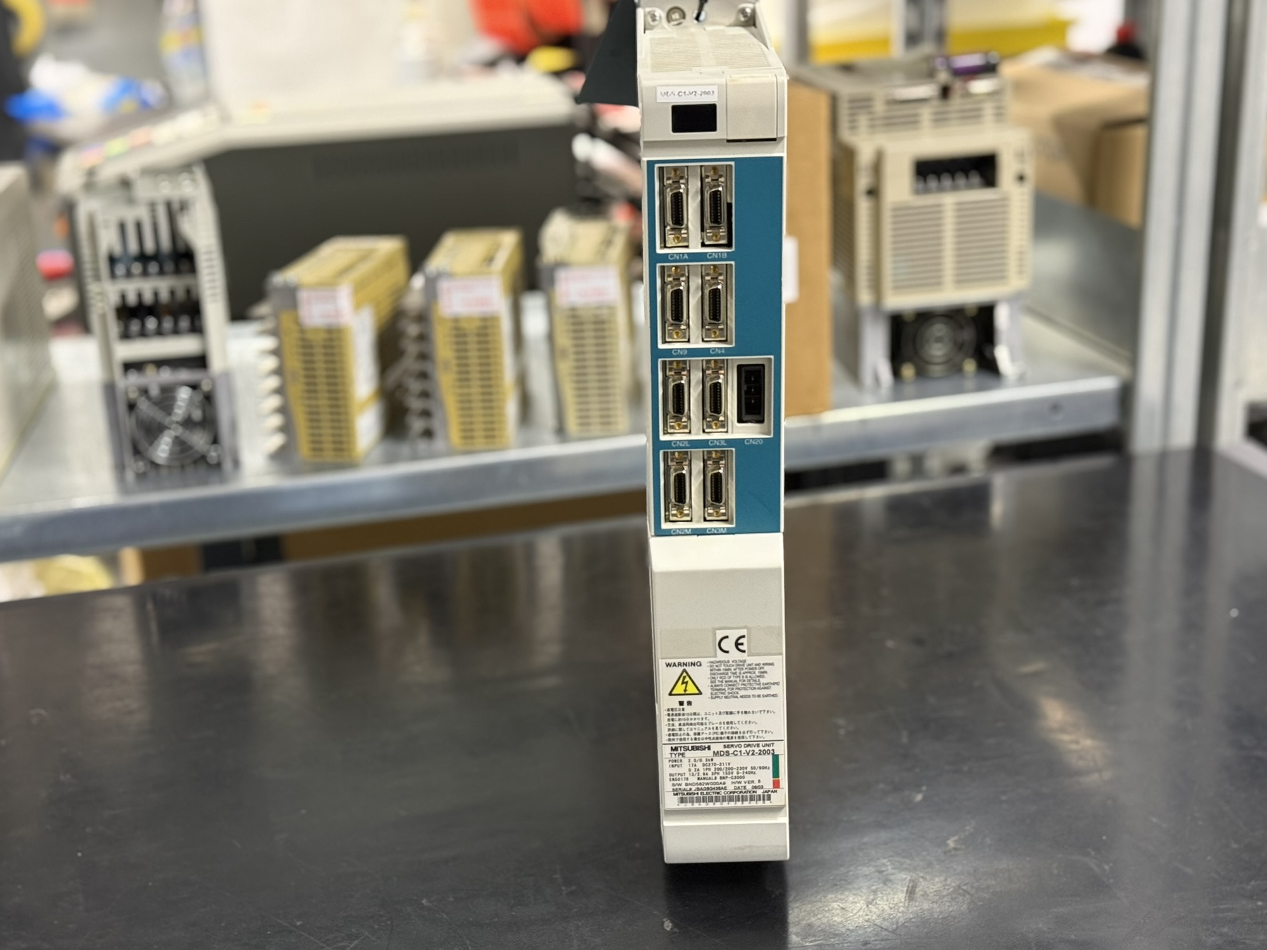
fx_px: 1794
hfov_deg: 38.9
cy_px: 468
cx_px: 624
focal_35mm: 49
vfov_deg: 29.7
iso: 320
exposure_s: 1/33
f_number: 1.78
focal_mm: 6.76
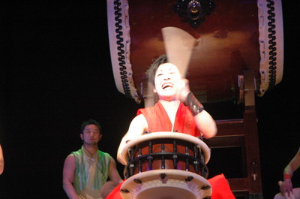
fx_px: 873
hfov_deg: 19.5
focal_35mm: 105
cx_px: 150
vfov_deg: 13.0
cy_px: 100
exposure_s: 1/30
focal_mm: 70
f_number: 4.5
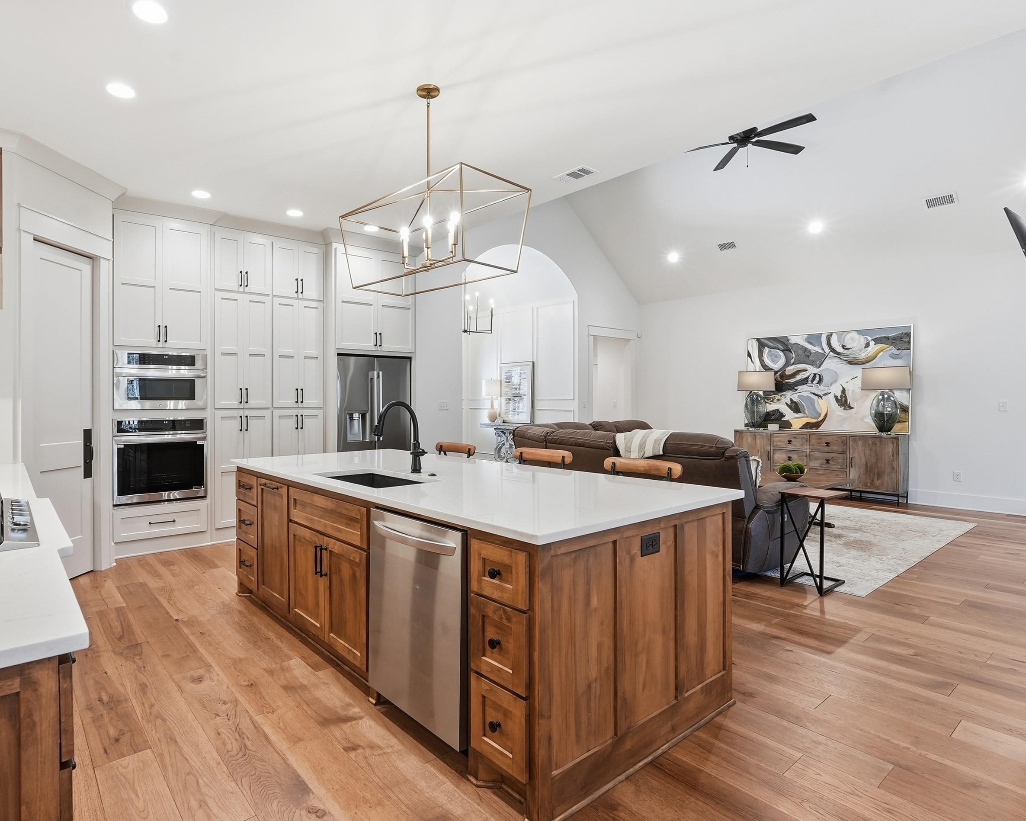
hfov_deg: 82.8
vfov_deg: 70.9
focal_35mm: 19
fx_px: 577
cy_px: 404
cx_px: 445
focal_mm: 16
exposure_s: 1/40
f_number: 9
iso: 640
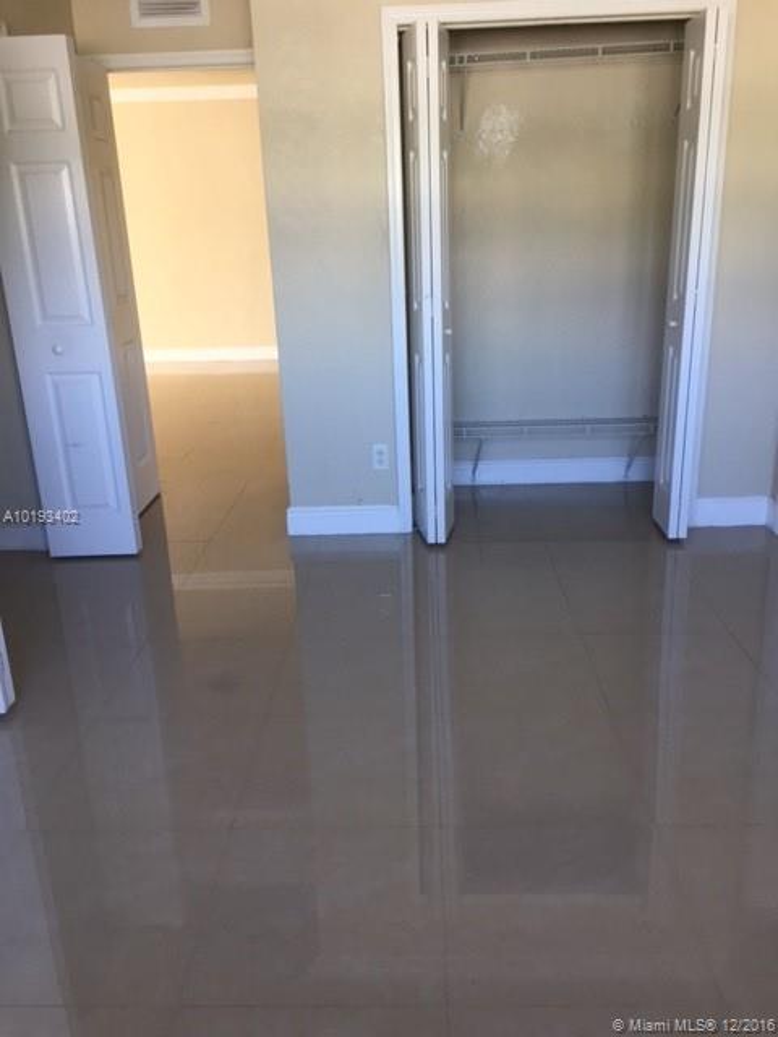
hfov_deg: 48.2
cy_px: 518
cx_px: 389
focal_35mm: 29
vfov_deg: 61.7
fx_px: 869
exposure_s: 1/30
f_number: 2.2
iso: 32
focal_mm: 4.15
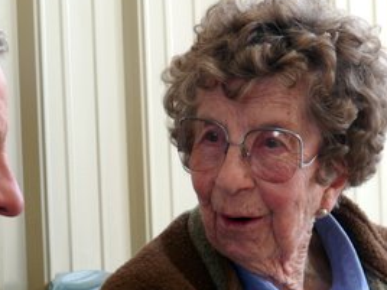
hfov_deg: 4.0
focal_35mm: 497
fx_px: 5556
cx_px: 136
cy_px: 195
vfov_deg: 3.0
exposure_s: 1/80
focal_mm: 58.7
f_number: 3.6
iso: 100
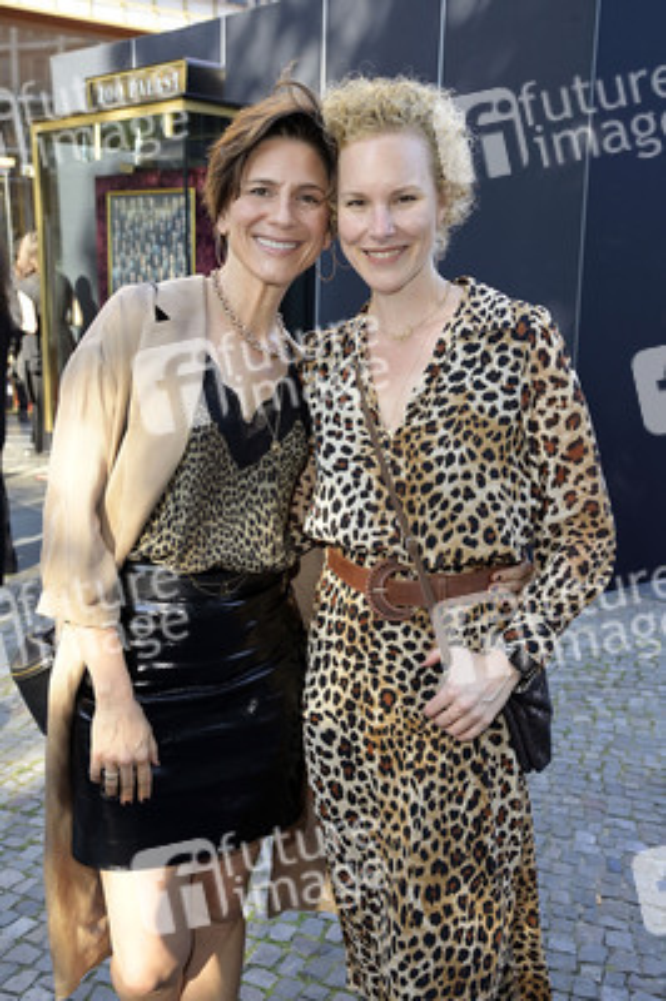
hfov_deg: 35.0
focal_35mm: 38
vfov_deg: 50.7
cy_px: 500
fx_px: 1056
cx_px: 333
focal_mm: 38
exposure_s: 1/200
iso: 640
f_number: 5.6
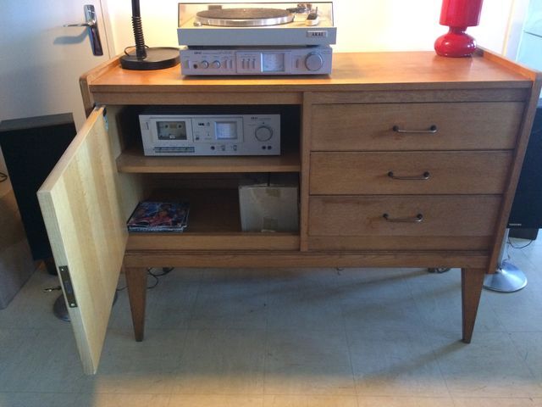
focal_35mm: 29
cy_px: 204
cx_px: 271
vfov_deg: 48.2
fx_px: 454
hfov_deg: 61.7
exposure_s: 1/17
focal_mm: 4.15
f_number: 2.2
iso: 320
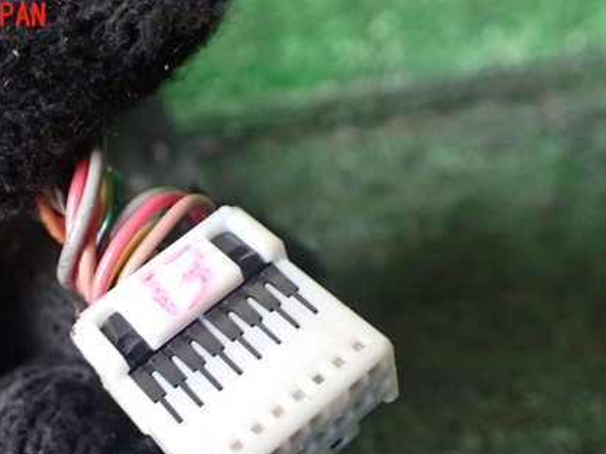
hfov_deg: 43.4
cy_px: 324
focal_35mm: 43
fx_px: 753
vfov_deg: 33.1
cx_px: 217
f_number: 2.3
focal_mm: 5.4
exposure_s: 1/50
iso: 800
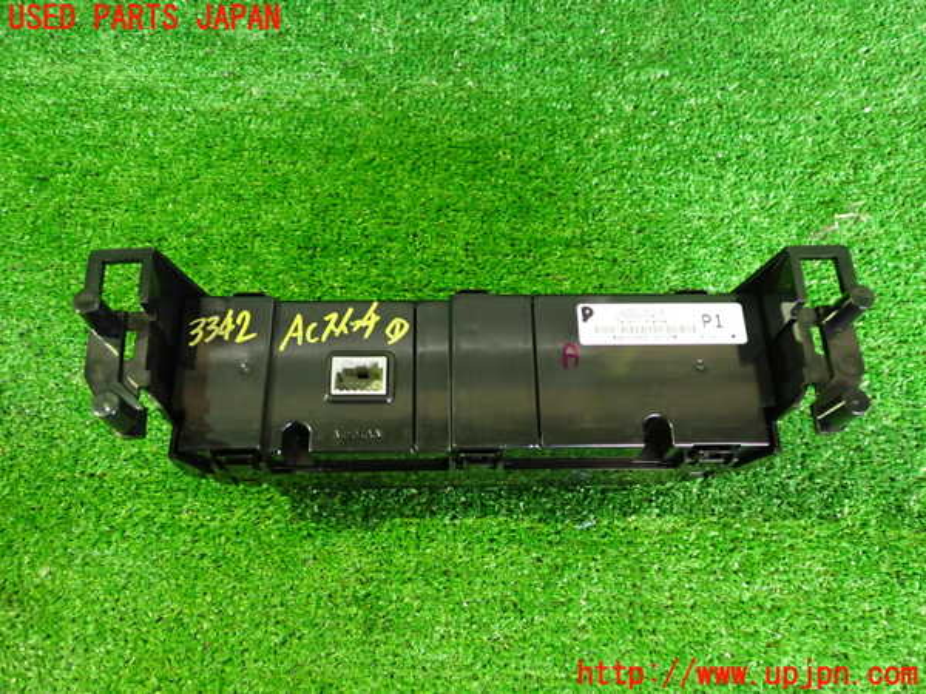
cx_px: 463
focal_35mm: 30
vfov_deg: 46.8
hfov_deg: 60.0
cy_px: 347
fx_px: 803
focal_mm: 5.4
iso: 800
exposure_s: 1/20
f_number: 2.3
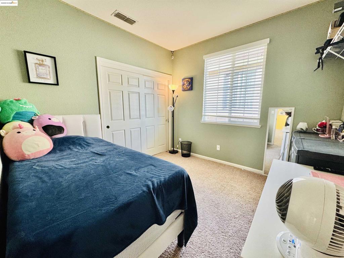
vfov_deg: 85.7
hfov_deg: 102.1
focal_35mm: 14
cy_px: 129
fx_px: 139
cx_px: 172
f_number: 2.2
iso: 125
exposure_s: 1/99
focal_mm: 2.22
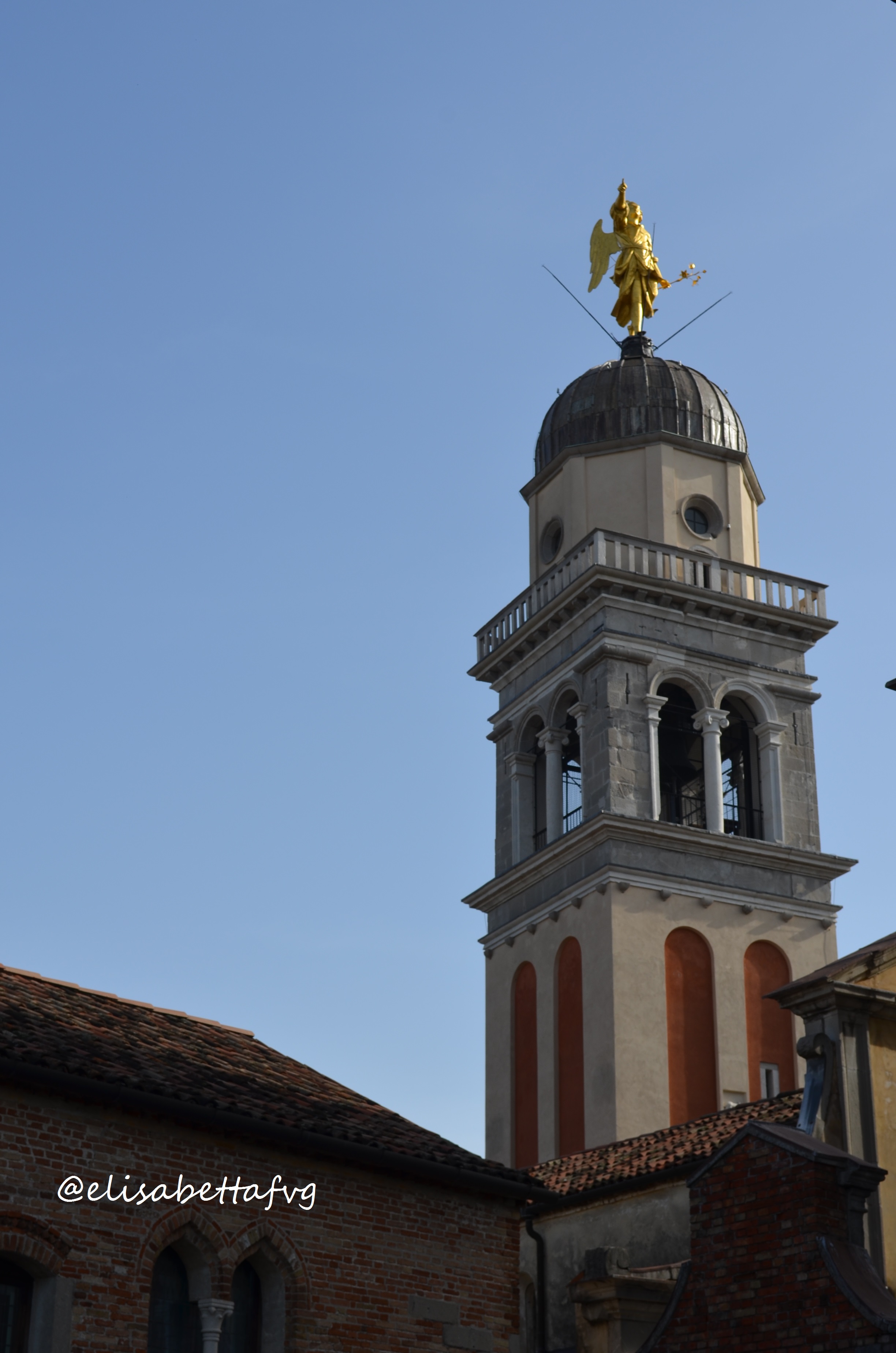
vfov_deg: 35.1
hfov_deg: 23.7
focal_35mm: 57
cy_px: 676
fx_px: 2137
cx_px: 448
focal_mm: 38
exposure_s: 1/320
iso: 100
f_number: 9
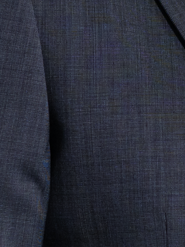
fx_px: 1447
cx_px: 227
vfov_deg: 9.5
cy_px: -97
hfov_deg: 7.3
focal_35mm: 203
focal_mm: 50
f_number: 1.4
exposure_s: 1/125
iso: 400
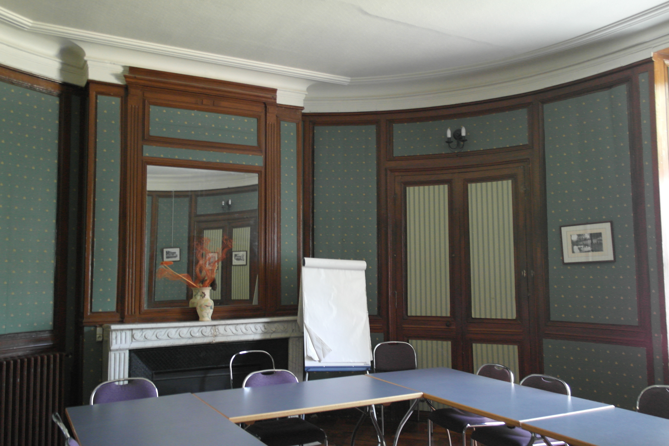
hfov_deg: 61.9
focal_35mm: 30
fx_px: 557
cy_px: 223
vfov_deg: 43.6
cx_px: 334
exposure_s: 1/15
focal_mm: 20
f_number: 3.5
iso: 1600
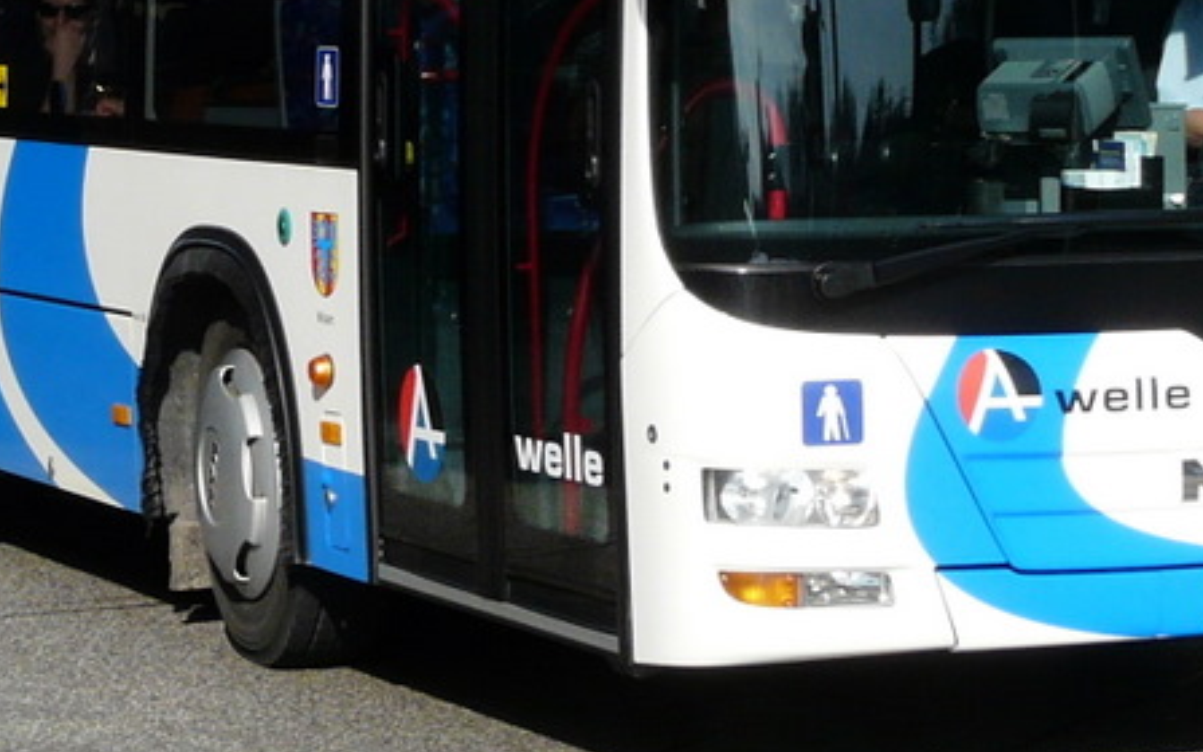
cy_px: 58
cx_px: 671
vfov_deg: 12.7
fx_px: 3344
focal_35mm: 102
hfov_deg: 20.4
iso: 100
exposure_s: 1/400
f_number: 5.6
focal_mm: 7
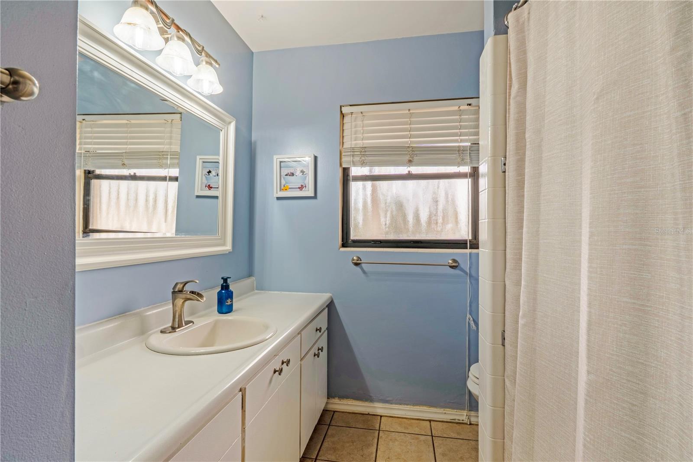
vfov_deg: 72.0
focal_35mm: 16
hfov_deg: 95.0
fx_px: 318
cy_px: 231
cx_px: 346
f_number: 9
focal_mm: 11
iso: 100
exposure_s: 1/60
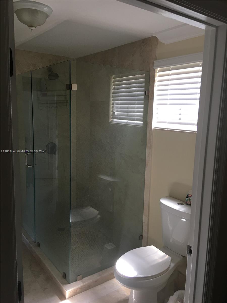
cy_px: 152
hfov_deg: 48.2
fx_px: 254
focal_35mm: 29
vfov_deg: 61.7
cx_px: 114
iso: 40
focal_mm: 4.15
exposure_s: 1/15
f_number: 2.2
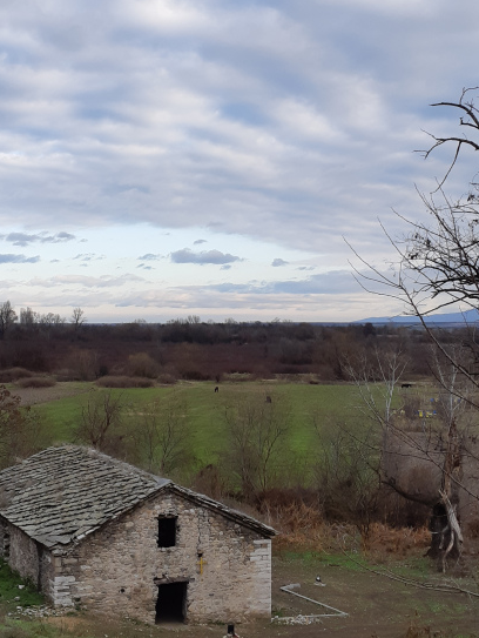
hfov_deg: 29.6
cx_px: 173
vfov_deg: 38.5
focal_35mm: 49
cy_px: 220
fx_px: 903
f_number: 1.7
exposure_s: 1/608
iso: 40
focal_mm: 3.93
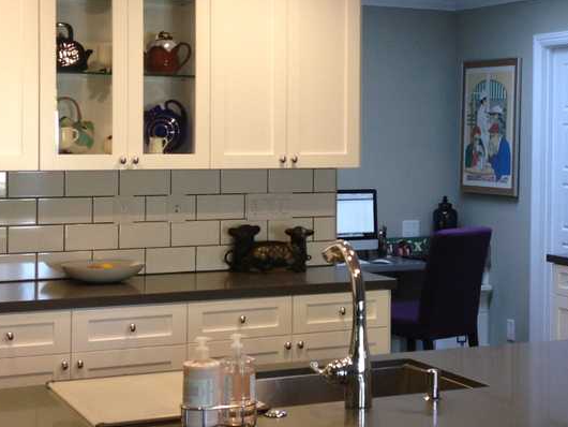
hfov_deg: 23.3
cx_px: 441
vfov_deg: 17.8
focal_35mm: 83
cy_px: 157
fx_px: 1363
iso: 80
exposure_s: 1/20
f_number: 2.4
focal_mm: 4.13
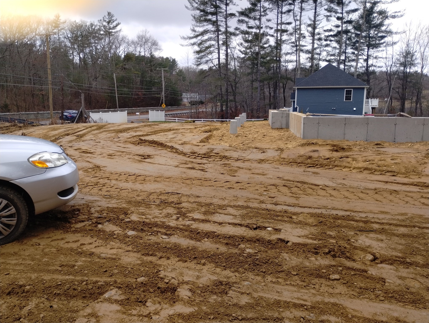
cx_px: 214
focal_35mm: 28
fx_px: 347
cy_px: 162
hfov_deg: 63.4
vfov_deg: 49.9
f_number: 1.8
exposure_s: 1/125
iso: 100
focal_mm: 4.27
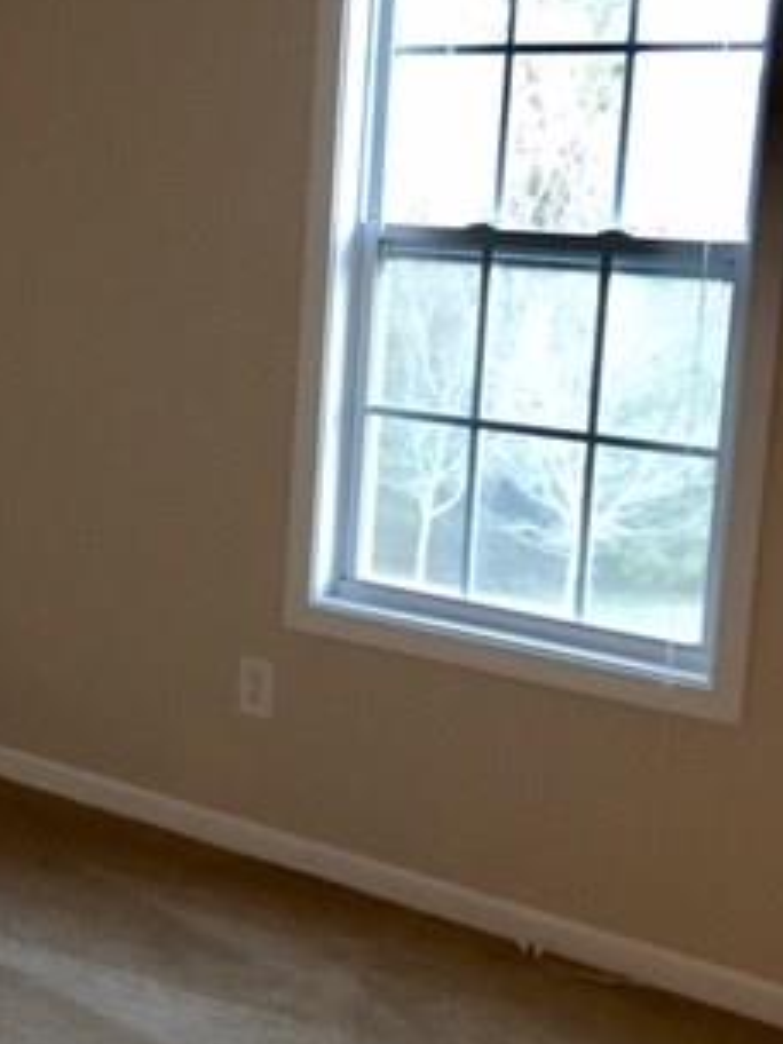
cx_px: -34
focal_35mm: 61
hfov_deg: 22.9
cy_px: 416
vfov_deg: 31.6
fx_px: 1840
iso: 400
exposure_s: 1/15
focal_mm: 4.15
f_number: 2.2
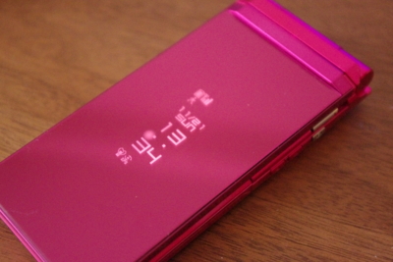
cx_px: 196
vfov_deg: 18.9
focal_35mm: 72
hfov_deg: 28.1
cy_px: 131
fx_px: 786
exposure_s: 1/50
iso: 6400
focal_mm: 47.5
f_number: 5.6
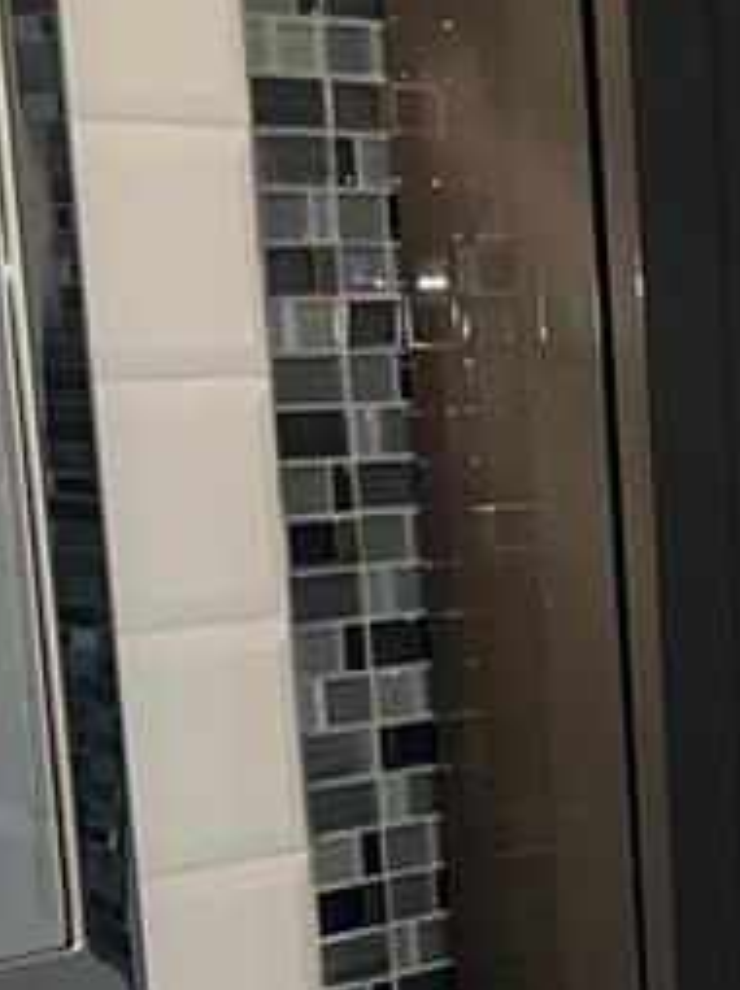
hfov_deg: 11.6
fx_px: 3512
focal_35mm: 123
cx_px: 1063
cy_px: 1169
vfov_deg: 15.5
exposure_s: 1/27
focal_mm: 5.7
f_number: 1.5
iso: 32
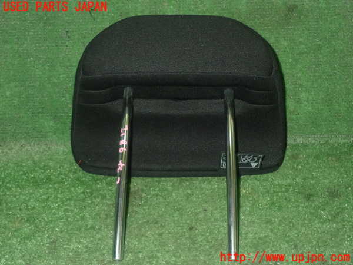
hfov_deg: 33.2
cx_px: 176
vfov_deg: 25.2
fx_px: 591
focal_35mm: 58
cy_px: 132
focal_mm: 10.35
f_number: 10
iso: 1250
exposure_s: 1/60
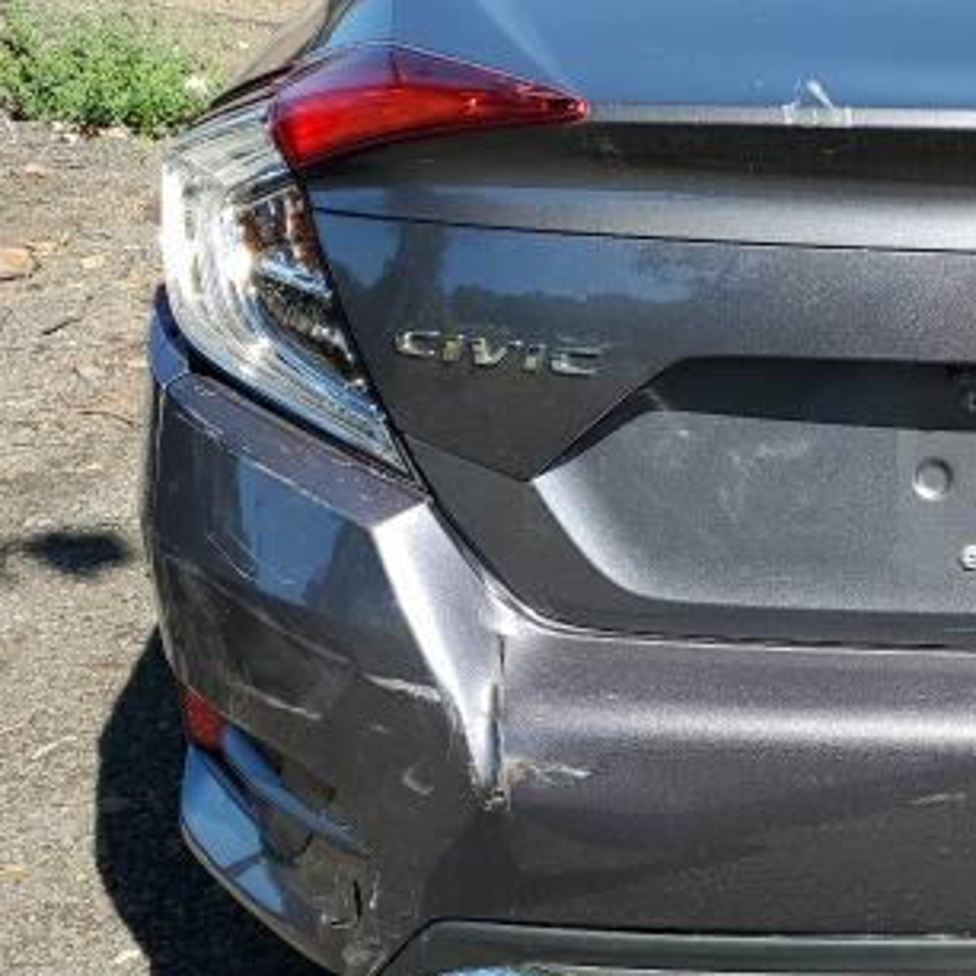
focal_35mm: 60
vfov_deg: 28.6
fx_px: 1914
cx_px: 1046
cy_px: 545
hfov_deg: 26.6
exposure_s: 1/1429
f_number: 1.5
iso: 50
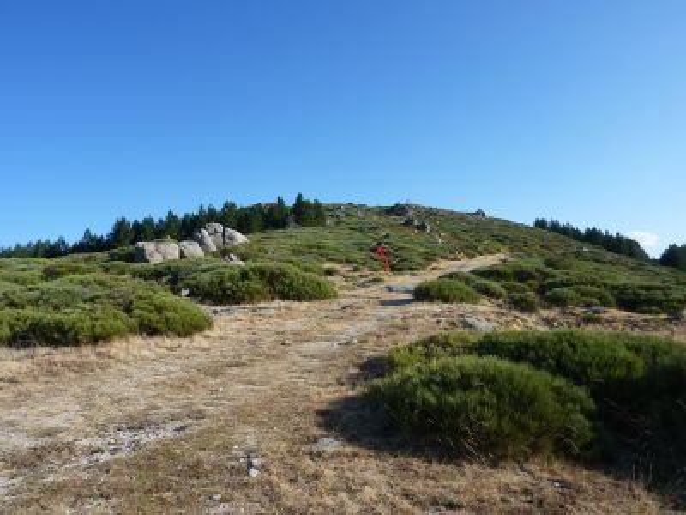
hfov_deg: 69.4
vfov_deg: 54.9
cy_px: 258
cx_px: 343
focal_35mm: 25
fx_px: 495
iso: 80
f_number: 4
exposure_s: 1/500
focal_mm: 4.1
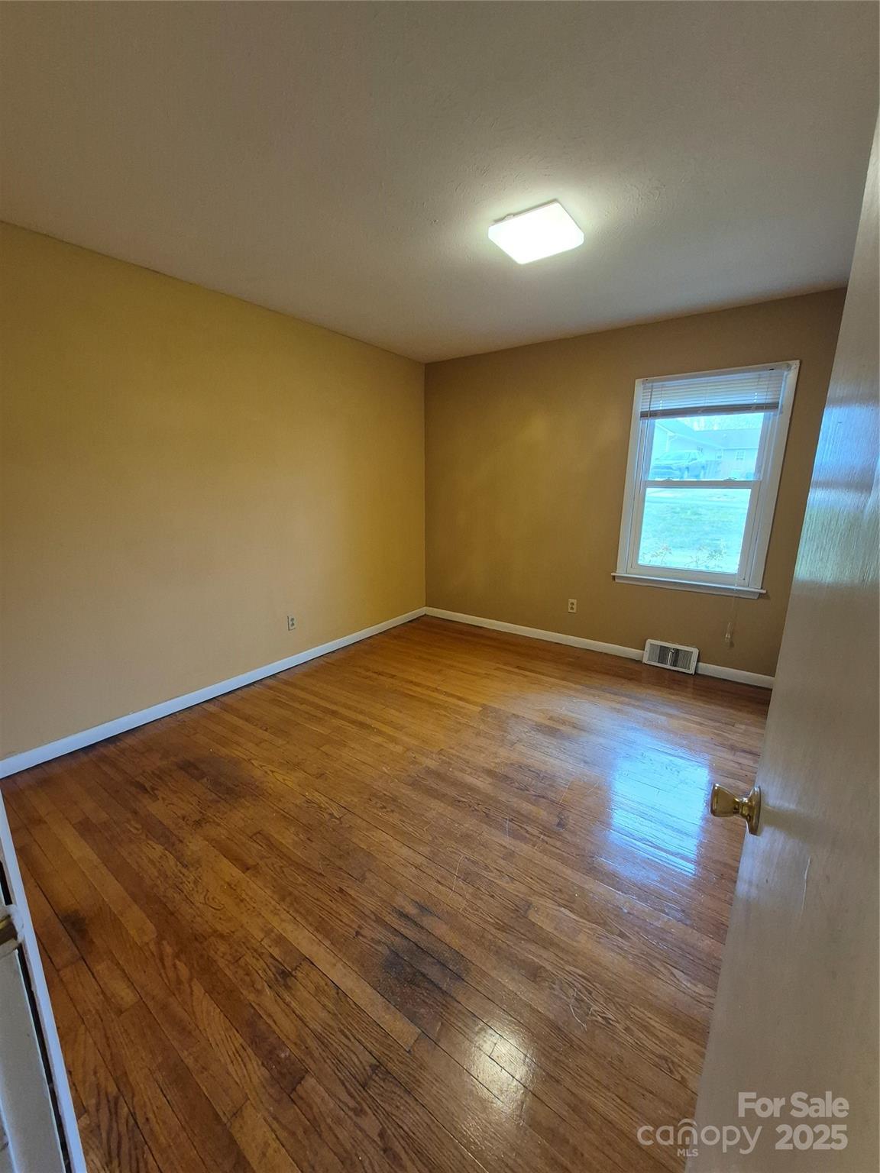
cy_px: 586
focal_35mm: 13
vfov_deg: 106.2
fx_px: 441
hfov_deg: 89.9
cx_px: 440
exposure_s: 1/60
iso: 200
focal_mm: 1.74
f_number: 2.2
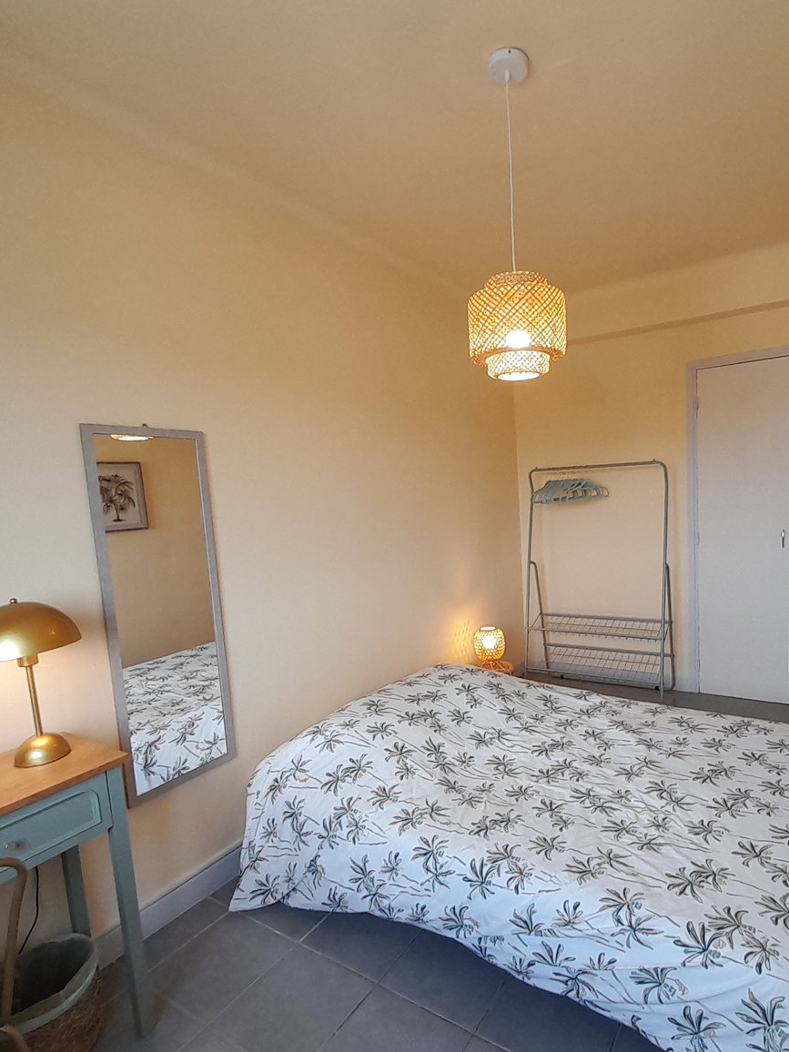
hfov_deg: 71.0
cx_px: 467
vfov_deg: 87.7
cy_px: 539
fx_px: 547
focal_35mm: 18
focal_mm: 1.13
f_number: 2.2
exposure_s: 1/50
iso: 40
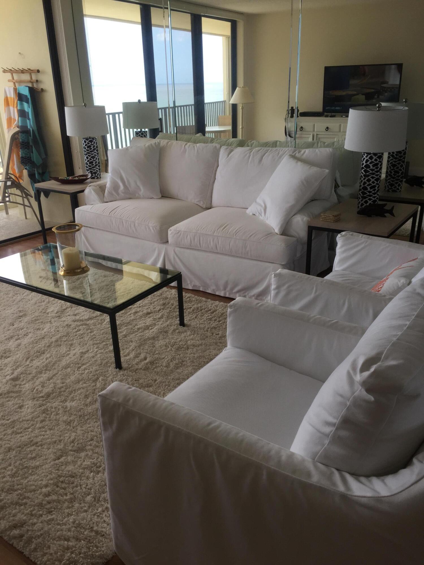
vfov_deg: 61.7
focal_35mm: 29
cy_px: 282
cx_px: 212
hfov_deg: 48.2
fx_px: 474
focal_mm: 4.15
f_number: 2.2
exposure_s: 1/183
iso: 32
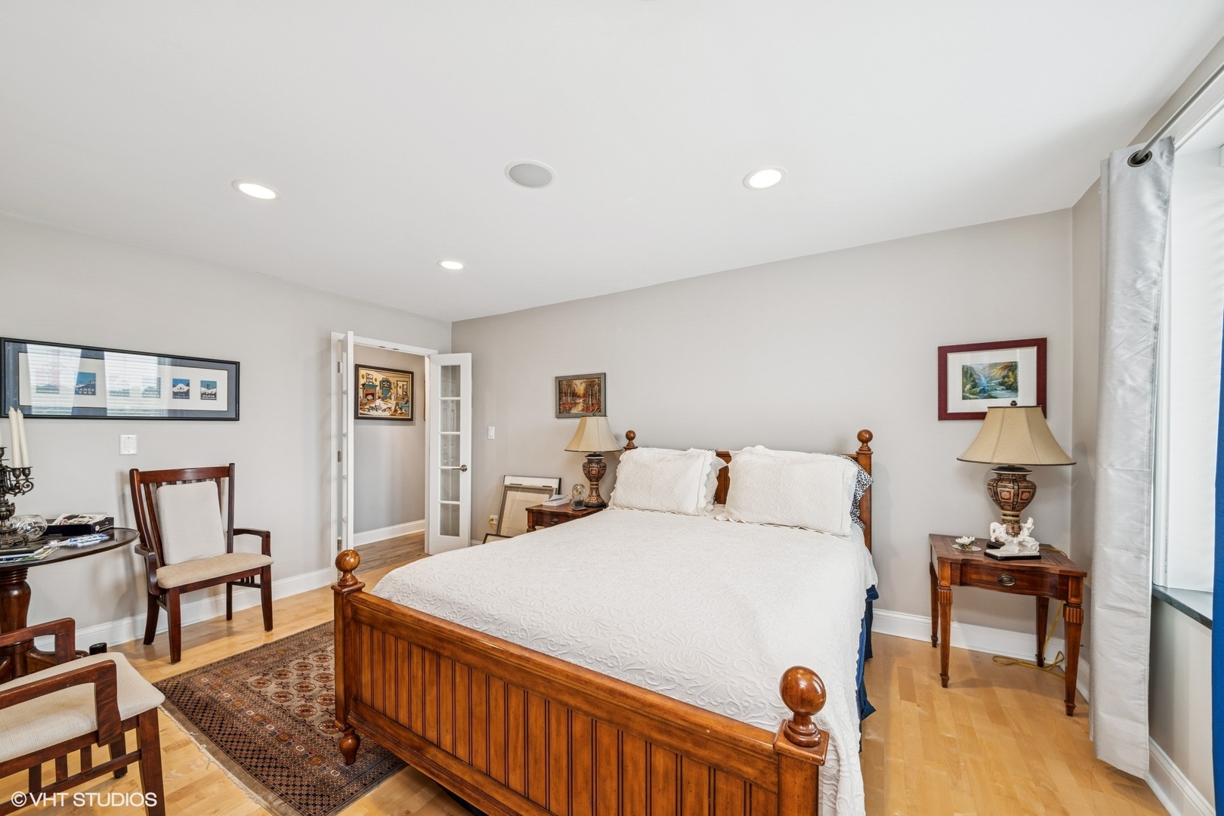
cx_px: 612
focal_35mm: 12
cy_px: 408
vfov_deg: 90.0
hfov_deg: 112.6
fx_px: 408
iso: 100
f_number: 10
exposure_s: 1/3
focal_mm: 12
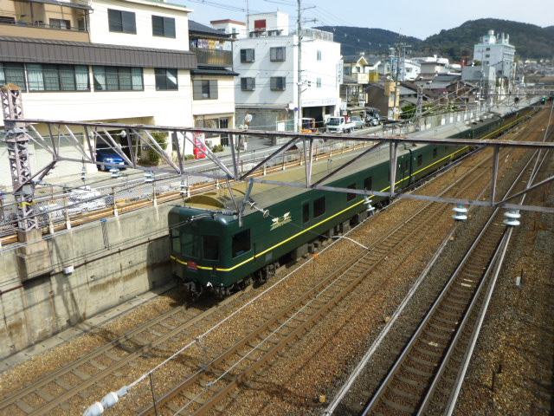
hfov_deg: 61.7
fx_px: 464
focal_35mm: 29
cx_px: 277
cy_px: 208
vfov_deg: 48.2
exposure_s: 1/800
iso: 100
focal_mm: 5.2
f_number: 3.3
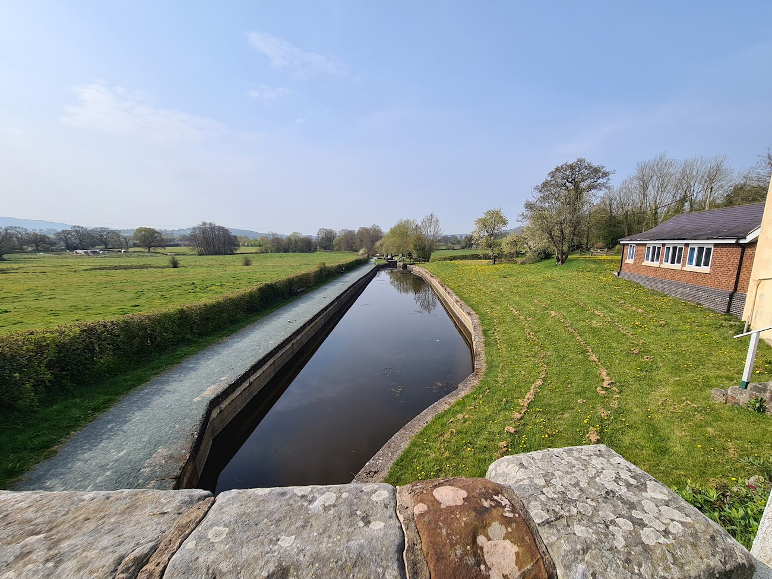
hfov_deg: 102.0
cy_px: 305
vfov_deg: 85.6
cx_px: 407
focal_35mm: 14
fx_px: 312
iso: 50
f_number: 2.2
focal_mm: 2.2
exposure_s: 1/1592
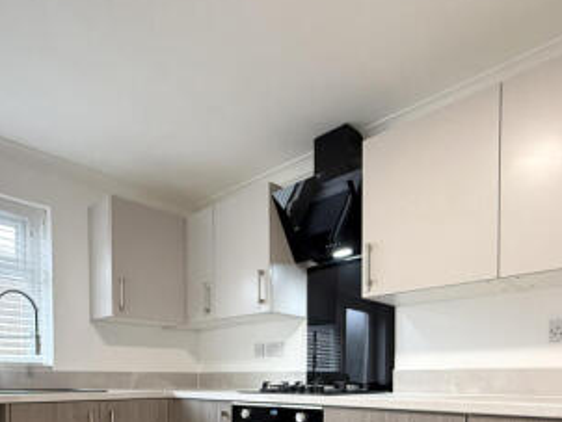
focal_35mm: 27
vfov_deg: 45.7
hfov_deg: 65.2
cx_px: 302
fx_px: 439
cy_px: 393
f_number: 2.2
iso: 320
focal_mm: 2.22
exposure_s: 1/89
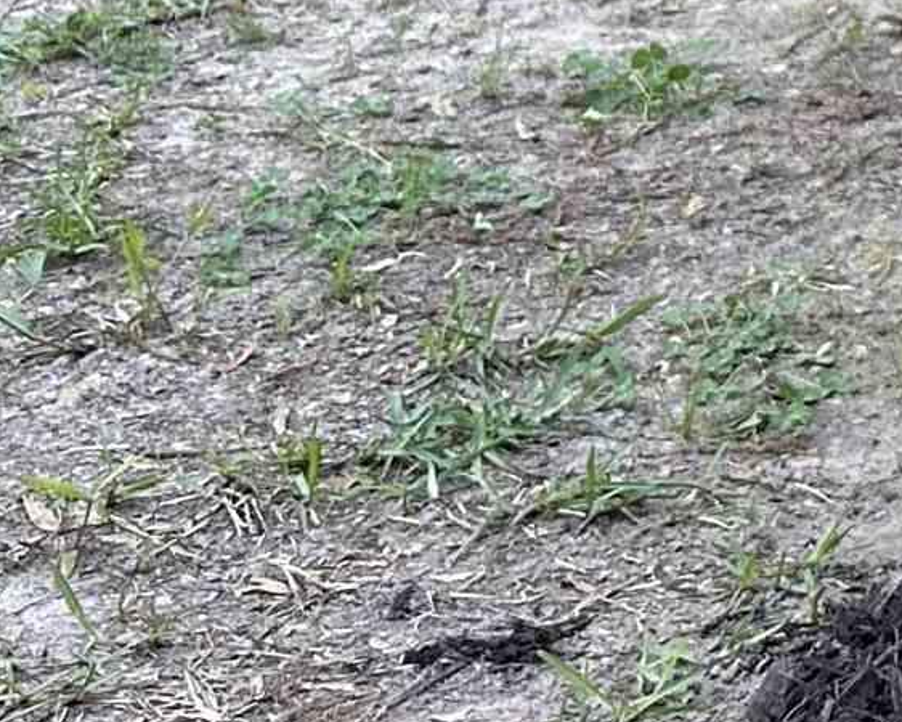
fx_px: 3418
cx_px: 1793
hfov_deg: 13.1
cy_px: -757
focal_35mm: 128
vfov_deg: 10.9
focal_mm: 6.86
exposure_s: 1/121
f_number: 1.78
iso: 125
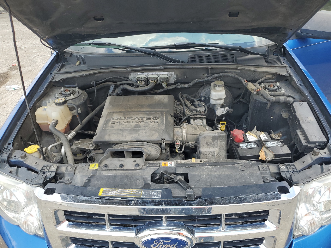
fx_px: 249
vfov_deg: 53.1
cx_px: 166
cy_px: 124
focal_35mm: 26
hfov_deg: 67.3
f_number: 1.5
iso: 50
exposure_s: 1/526
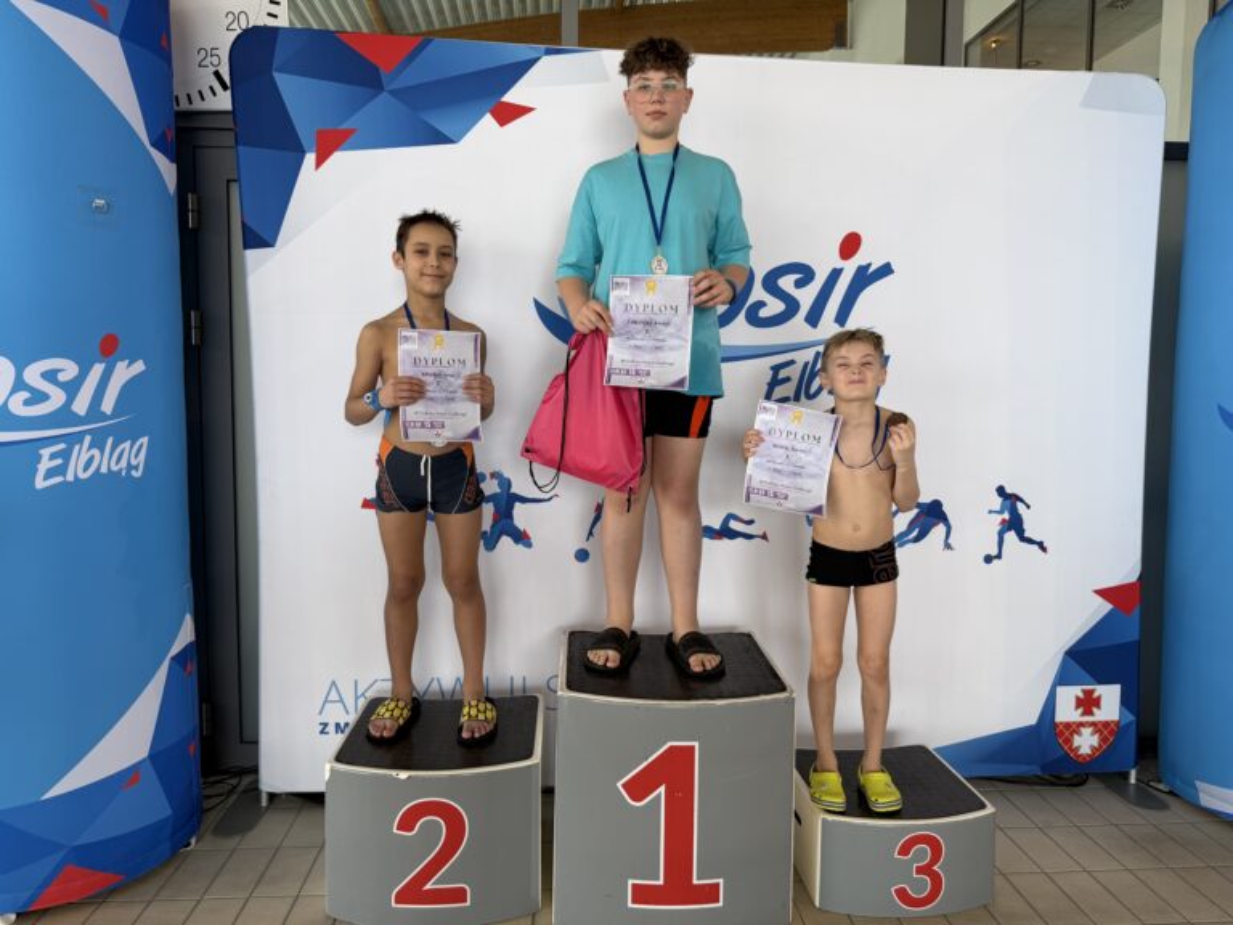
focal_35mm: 24
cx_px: 616
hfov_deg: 71.6
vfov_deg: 56.8
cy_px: 462
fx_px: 855
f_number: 1.78
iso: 125
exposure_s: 1/100
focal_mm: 6.76
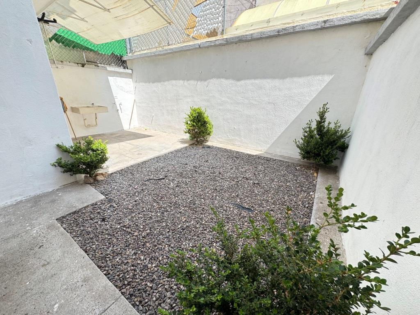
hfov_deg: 102.1
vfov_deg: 85.7
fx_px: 170
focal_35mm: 14
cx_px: 210
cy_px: 158
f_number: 2.2
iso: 40
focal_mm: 2.22
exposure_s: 1/394
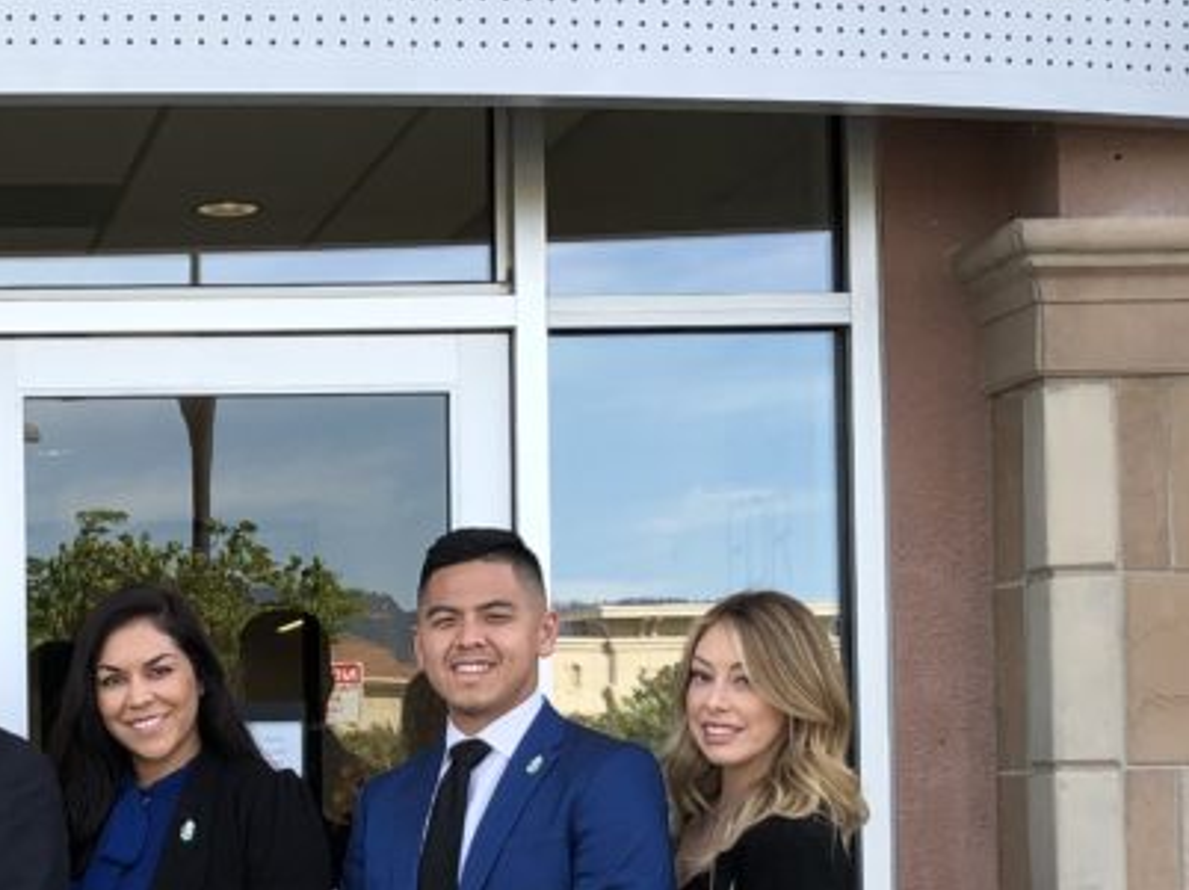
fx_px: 3158
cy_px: 798
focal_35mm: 92
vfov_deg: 15.9
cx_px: 3
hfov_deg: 20.6
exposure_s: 1/430
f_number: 1.8
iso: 20
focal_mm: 3.99
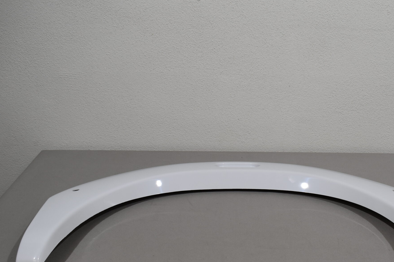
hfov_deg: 42.4
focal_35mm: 46
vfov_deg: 29.2
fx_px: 500
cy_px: 177
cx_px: 262
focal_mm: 21
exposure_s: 1/125
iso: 400
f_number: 5.6
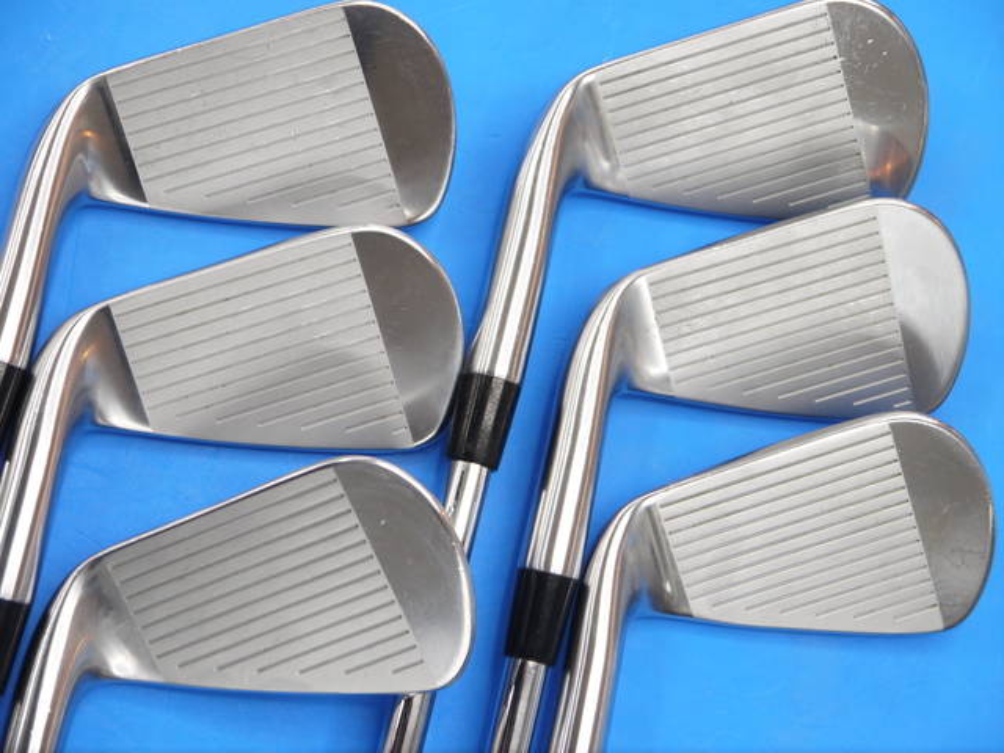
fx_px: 2436
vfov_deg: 17.6
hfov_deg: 23.3
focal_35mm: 84
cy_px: 376
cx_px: 502
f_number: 5.6
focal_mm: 42
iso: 500
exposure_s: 1/80
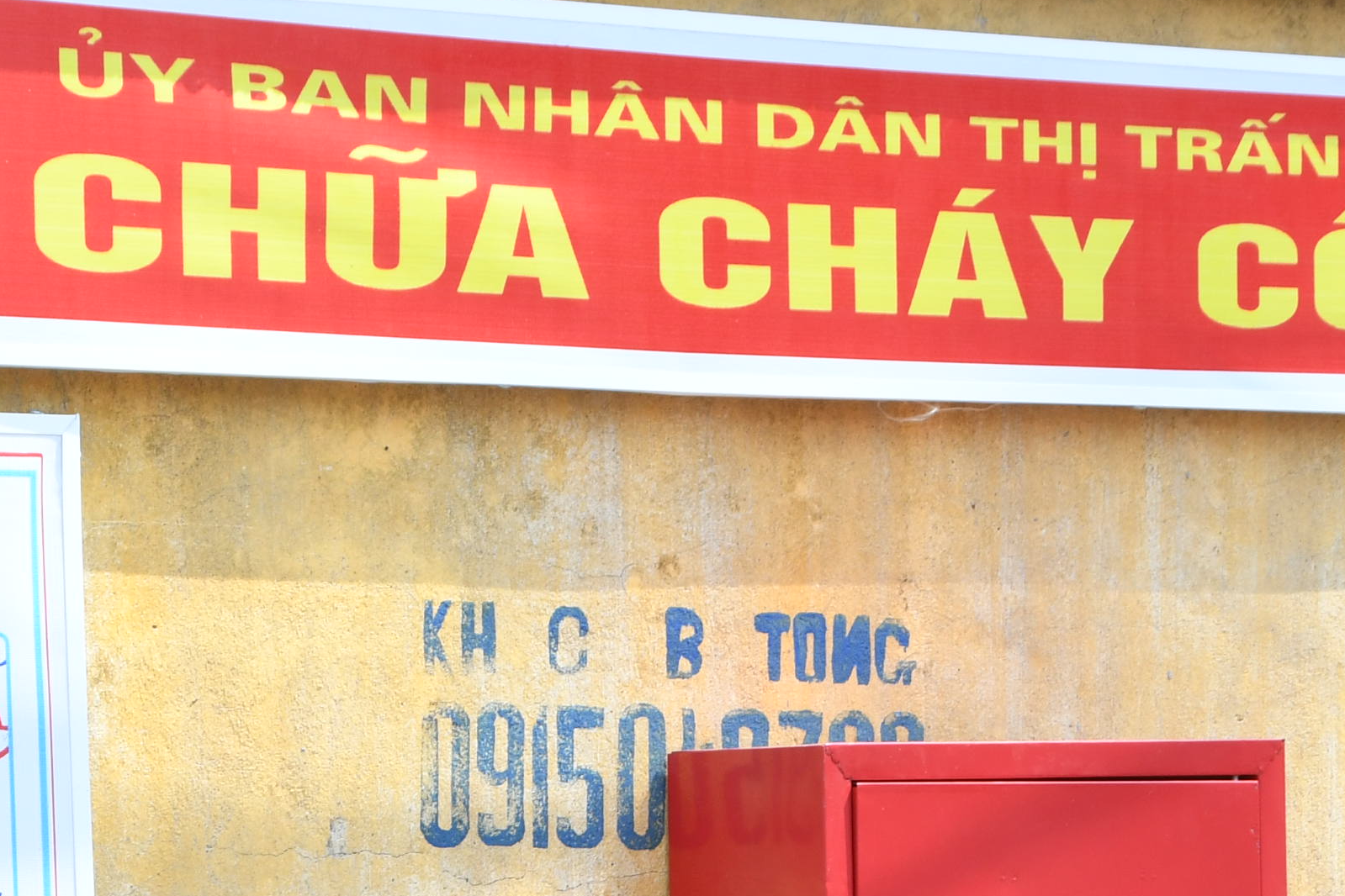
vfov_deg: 7.2
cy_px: 1070
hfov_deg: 10.9
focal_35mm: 188
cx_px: 686
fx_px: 7023
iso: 400
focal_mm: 48
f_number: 10
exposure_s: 1/200
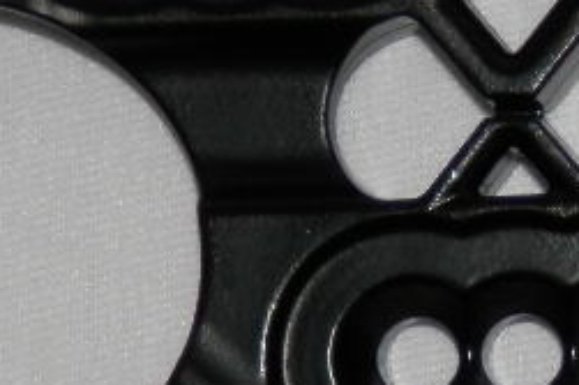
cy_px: 104
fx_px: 3841
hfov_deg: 8.1
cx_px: 1248
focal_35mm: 239
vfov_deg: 5.7
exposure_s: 1/80
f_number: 3.8
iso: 100
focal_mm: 8
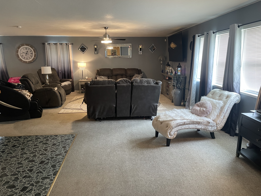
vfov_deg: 53.1
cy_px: 98
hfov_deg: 67.3
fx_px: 196
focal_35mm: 26
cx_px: 130
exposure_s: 1/60
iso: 320
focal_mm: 4.2
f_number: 1.6
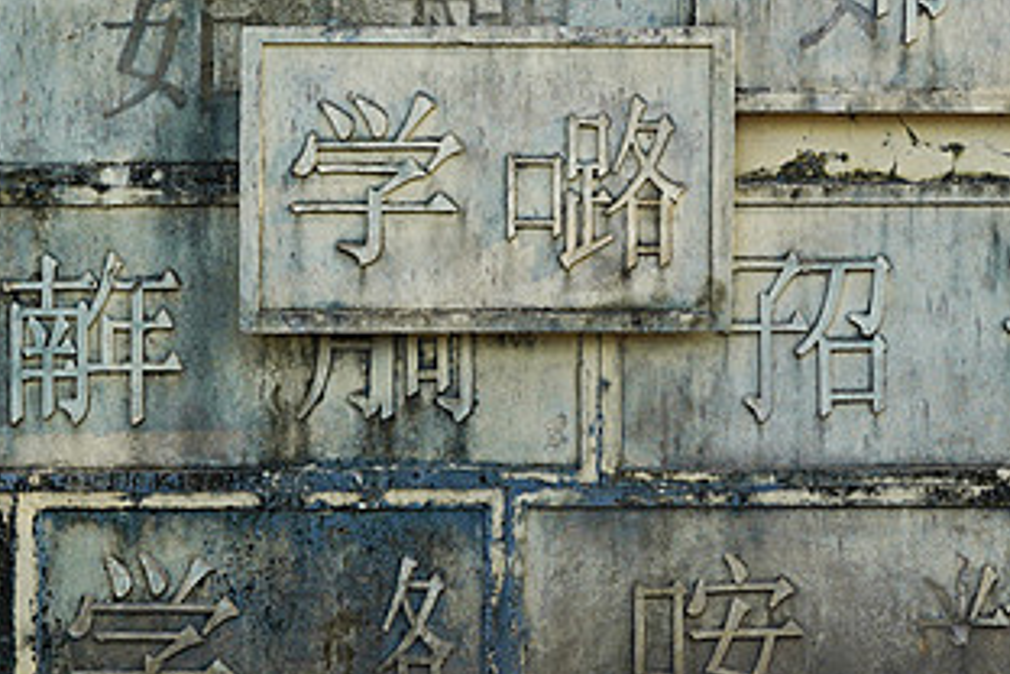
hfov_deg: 24.4
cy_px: -73
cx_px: 777
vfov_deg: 16.2
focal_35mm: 82
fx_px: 2300
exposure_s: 1/30
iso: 100
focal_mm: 32
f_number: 9
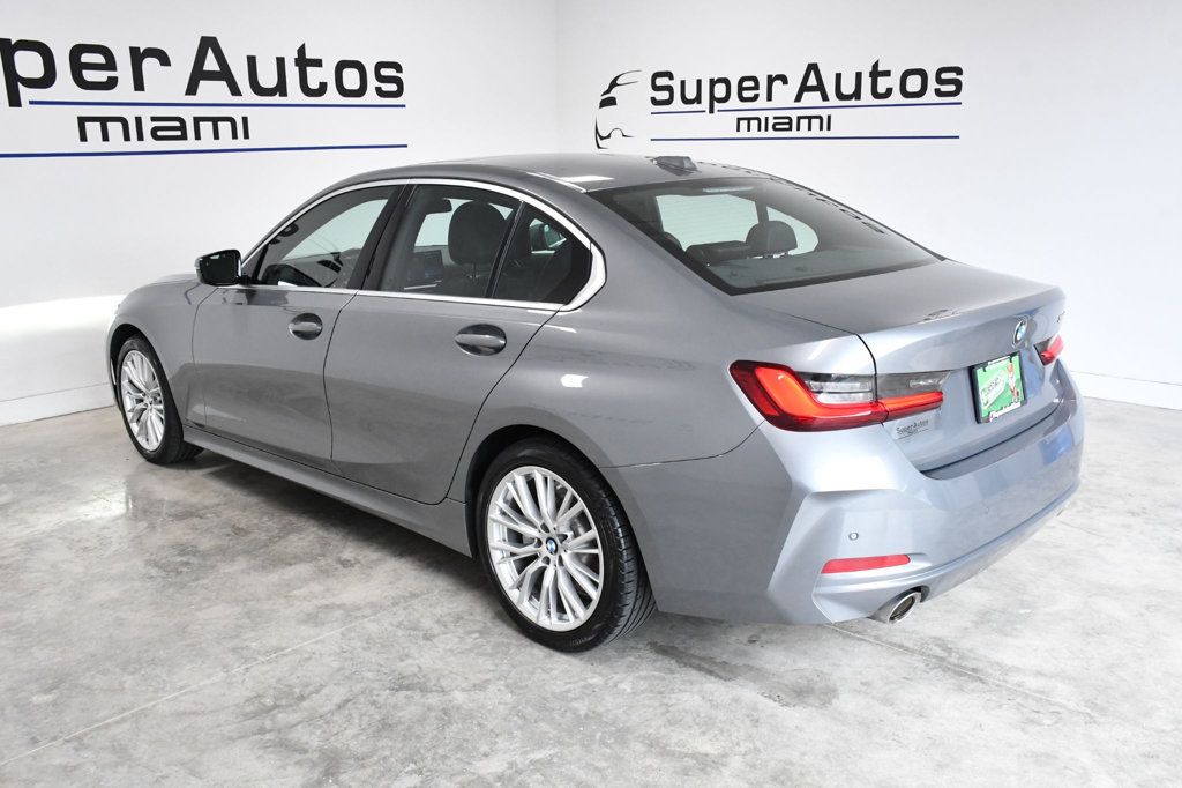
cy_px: 394
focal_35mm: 33
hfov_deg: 57.2
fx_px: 1083
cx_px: 591
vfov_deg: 39.9
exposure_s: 1/250
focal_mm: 22
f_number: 8
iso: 2500
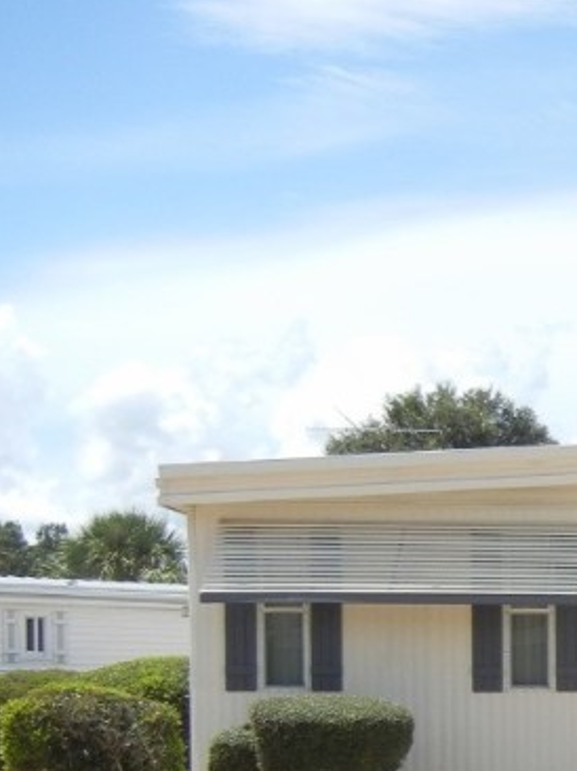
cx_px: 971
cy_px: 763
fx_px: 1869
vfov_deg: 22.4
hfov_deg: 15.5
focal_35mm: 84
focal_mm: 5.4
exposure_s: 1/418
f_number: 7
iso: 160
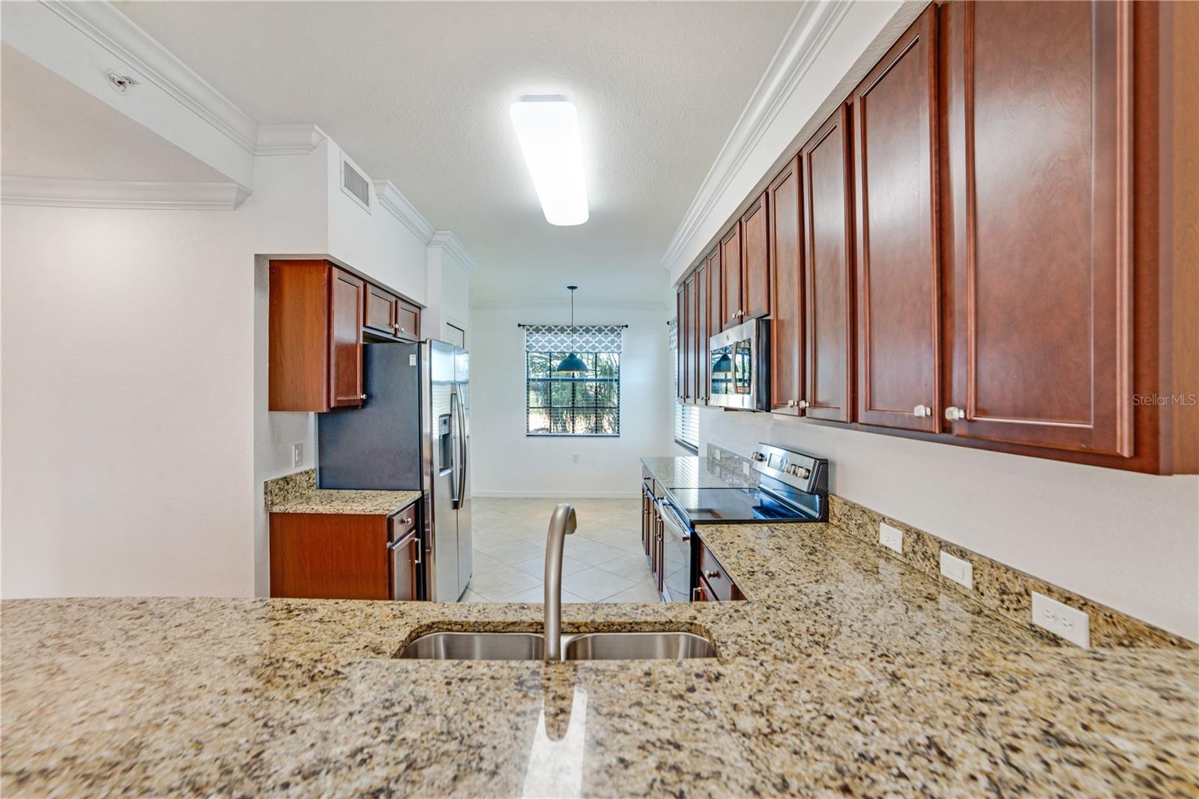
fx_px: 466
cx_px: 600
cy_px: 400
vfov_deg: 81.2
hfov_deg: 104.2
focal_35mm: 14
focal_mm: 14
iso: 160
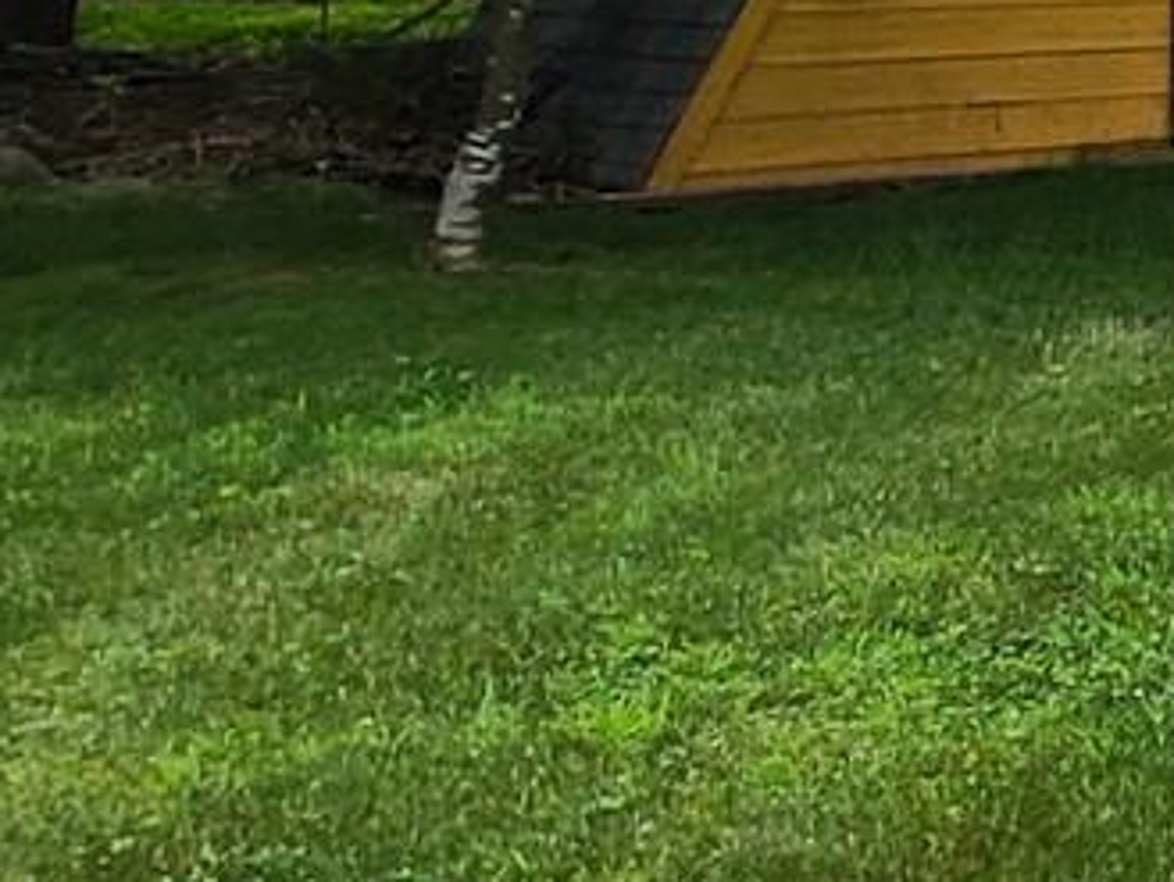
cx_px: 3165
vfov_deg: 17.4
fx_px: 2748
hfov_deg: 13.1
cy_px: -157
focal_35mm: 81
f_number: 2.2
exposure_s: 1/284
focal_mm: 2.2
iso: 50
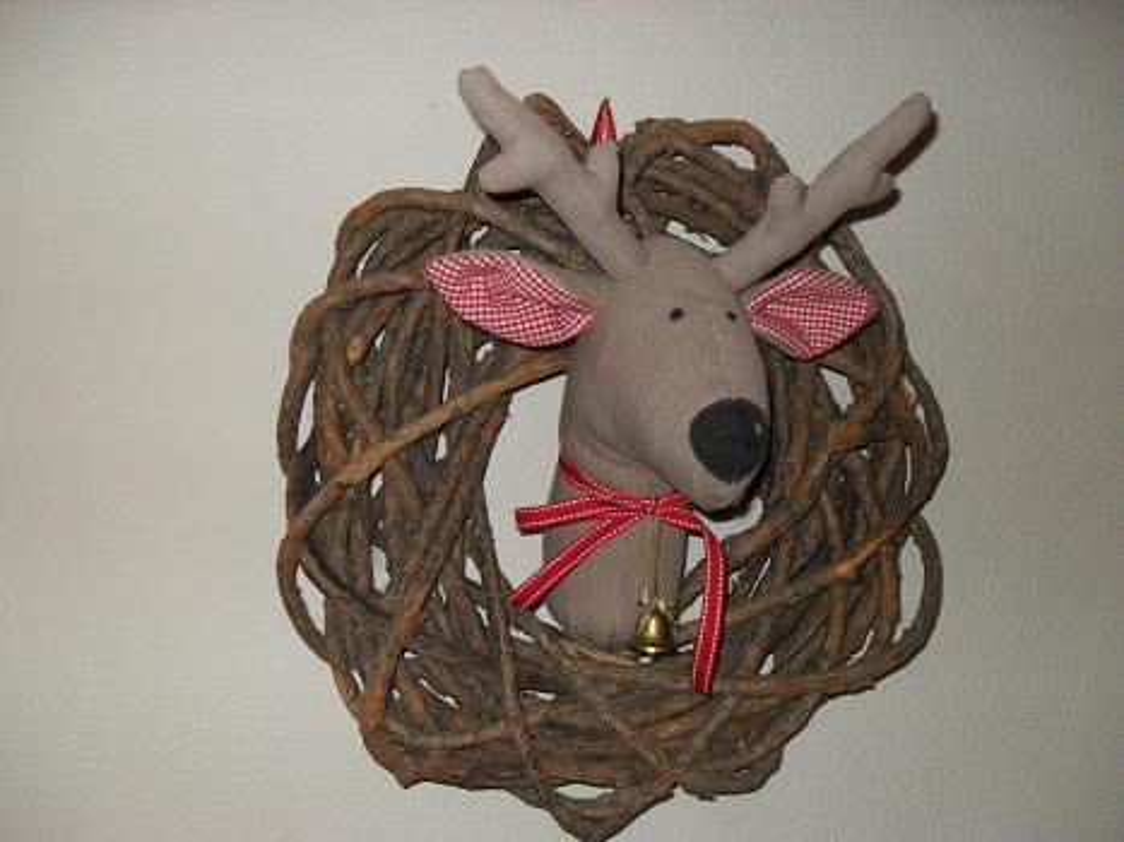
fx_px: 1136
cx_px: 562
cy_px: 421
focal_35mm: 35
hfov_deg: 52.6
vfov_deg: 40.7
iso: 200
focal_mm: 6.2
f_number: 2.8
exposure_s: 1/45
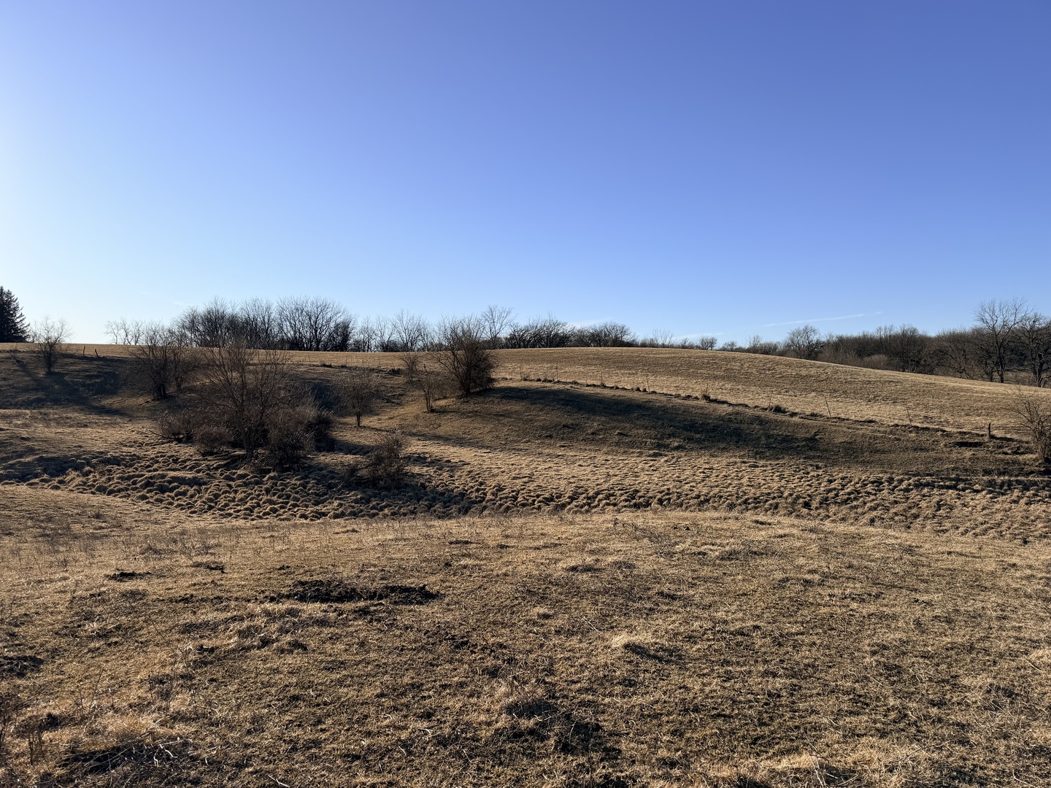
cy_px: 394
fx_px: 729
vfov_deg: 56.8
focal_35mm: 24
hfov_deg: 71.6
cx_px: 526
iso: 80
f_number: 1.78
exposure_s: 1/6711
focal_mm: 6.76
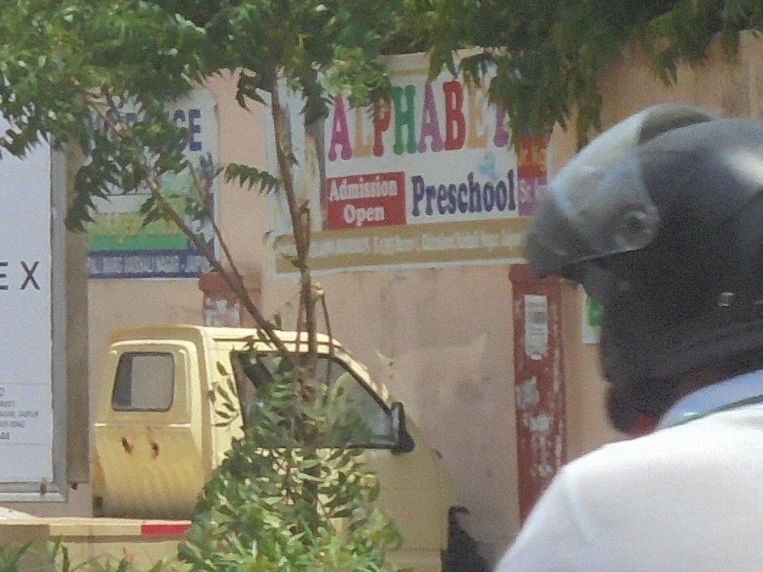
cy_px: -52
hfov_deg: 5.1
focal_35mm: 381
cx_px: -815
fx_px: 8395
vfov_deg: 3.9
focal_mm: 14.9
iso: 100
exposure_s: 1/320
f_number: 6.7
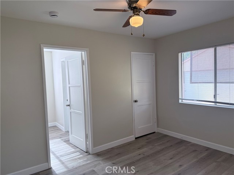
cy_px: 88
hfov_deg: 71.6
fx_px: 162
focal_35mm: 24
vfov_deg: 56.8
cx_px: 117
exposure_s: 1/231
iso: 100
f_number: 1.78
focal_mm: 6.76
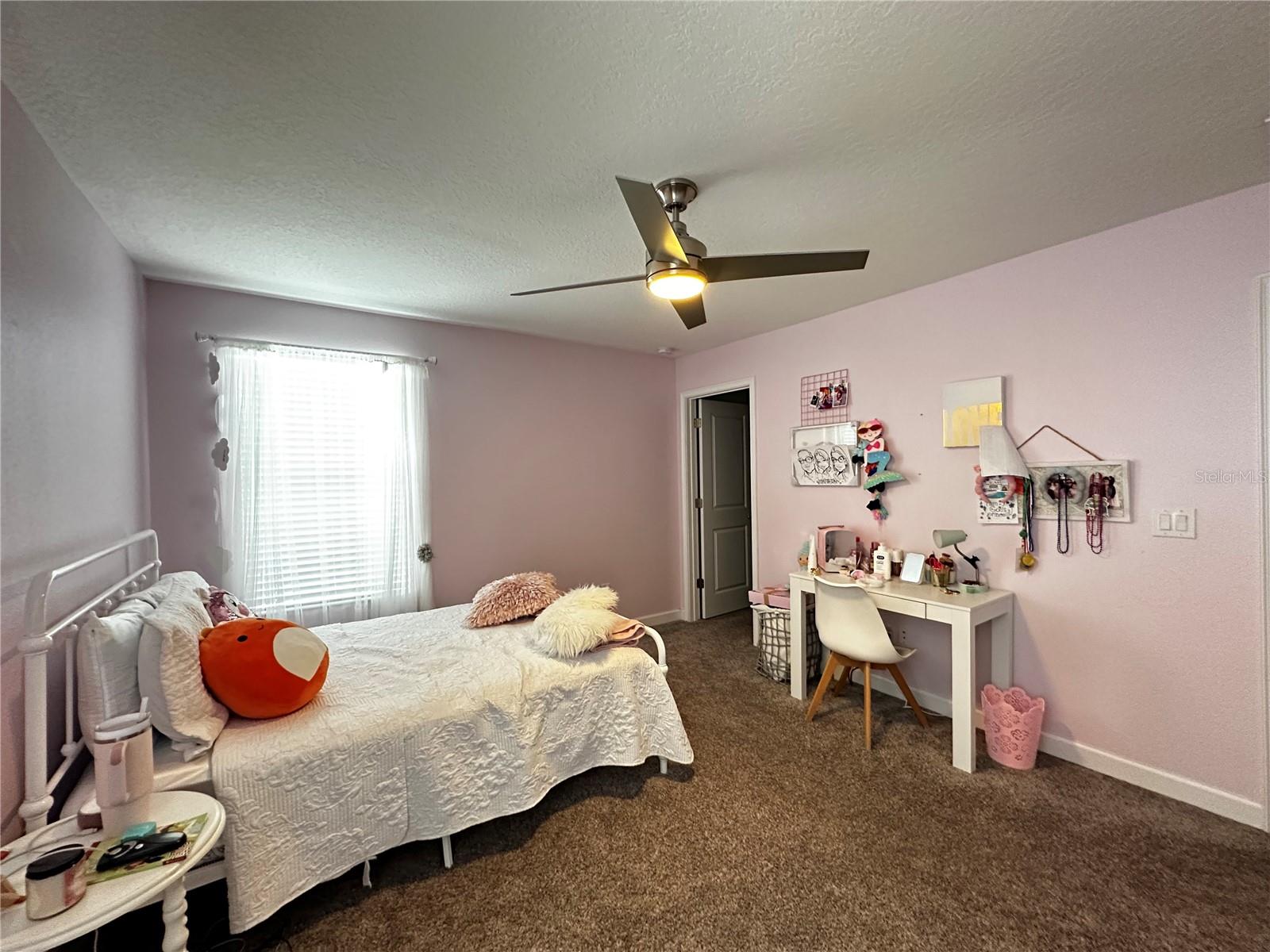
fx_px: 514
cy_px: 476
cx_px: 635
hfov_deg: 102.1
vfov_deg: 85.7
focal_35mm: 14
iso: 800
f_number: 2.2
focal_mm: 2.22
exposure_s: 1/60
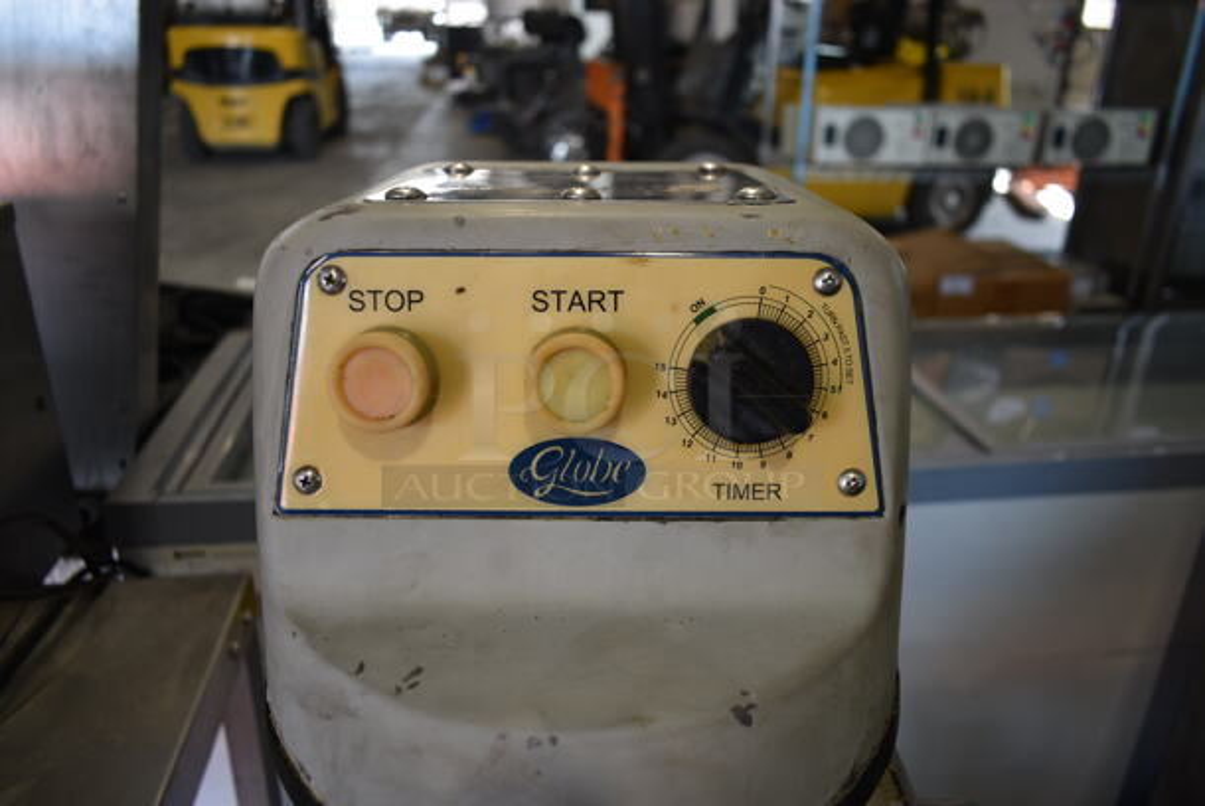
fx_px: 905
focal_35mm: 27
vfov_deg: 48.0
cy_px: 403
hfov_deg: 67.3
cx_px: 602
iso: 100
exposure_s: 1/30
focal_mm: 18
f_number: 3.5
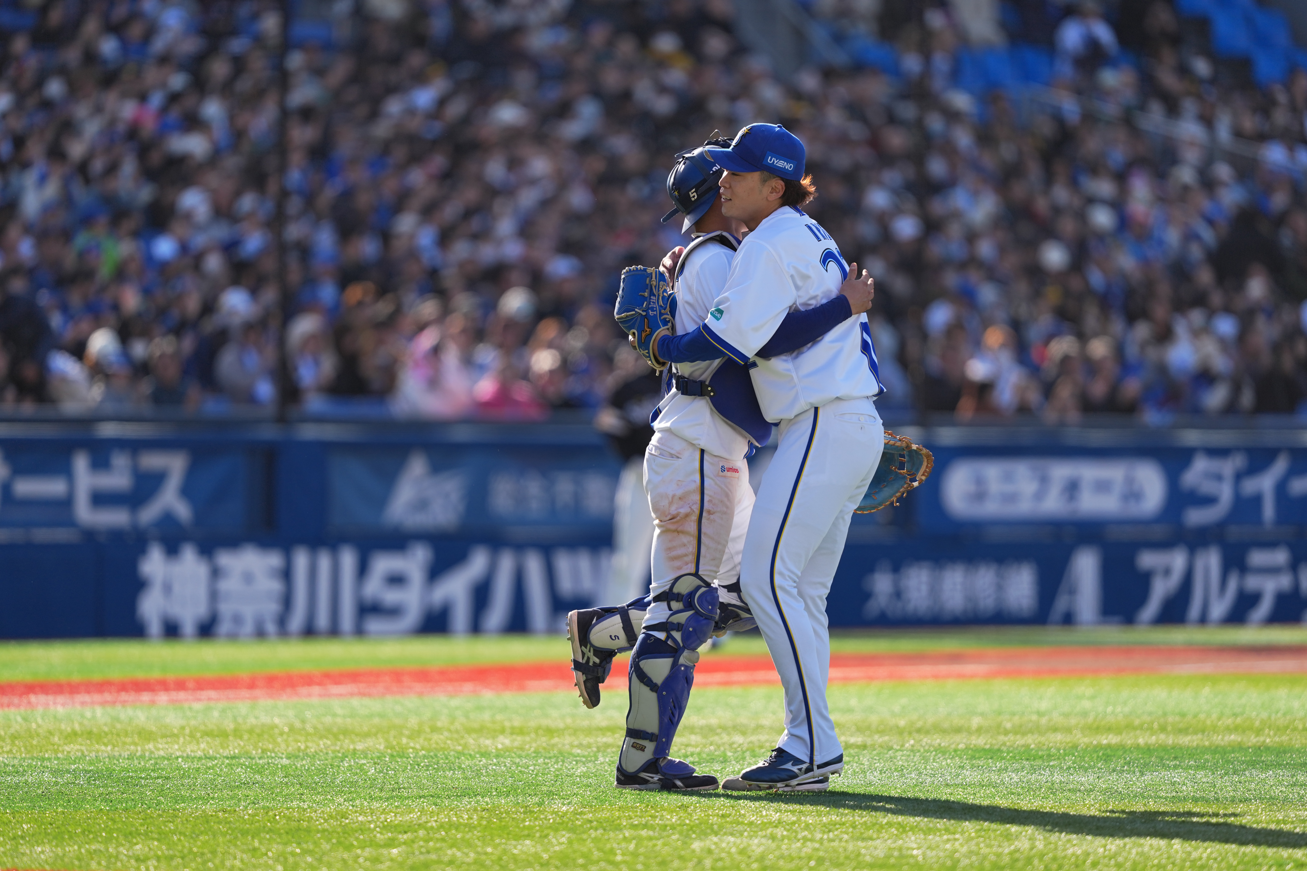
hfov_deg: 6.9
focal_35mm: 300
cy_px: 436
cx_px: 654
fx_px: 10891
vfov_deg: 4.6
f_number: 2.8
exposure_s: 1/2000
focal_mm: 300
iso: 250
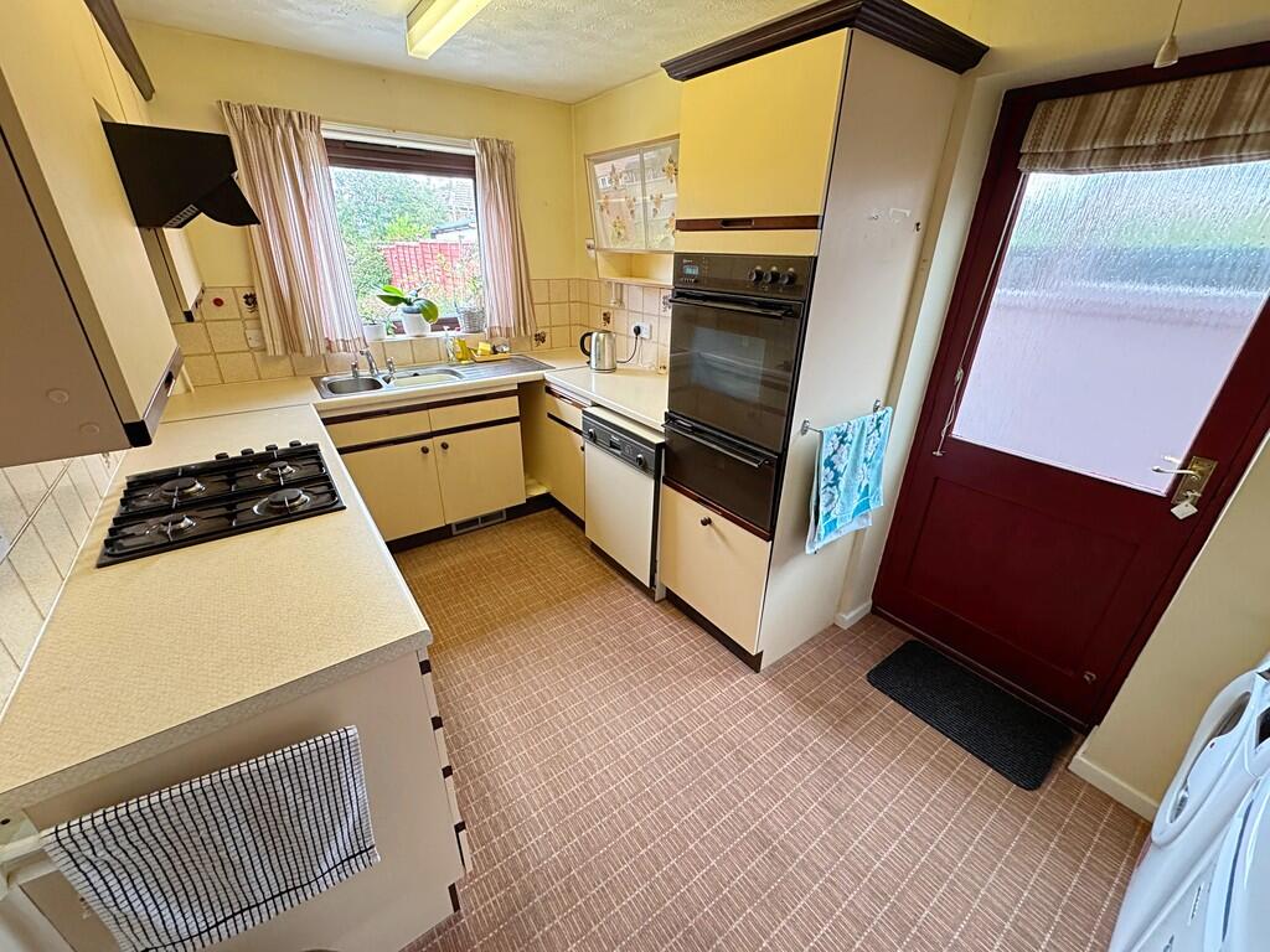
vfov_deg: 85.7
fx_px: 514
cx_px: 635
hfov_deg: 102.1
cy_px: 476
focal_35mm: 14
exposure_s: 1/100
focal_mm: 2.22
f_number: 2.2
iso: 320
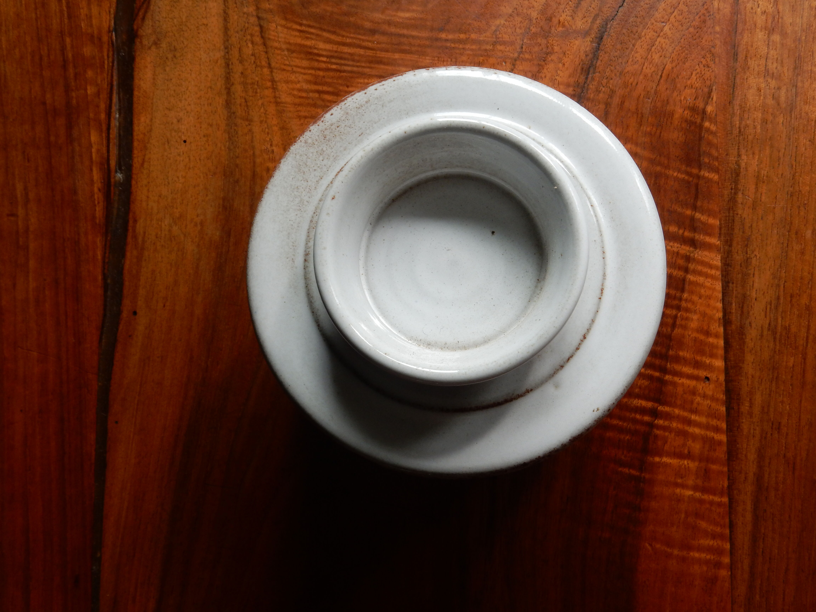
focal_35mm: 43
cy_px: 306
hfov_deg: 43.9
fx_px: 1014
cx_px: 408
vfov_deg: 33.6
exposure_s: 1/40
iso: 125
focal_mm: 7.6
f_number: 5.3
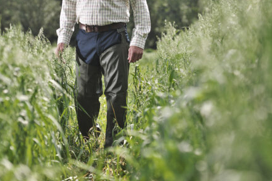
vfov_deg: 8.8
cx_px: 116
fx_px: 1171
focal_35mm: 155
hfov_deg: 13.2
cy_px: 42
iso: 100
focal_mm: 90
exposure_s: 1/1250
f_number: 4
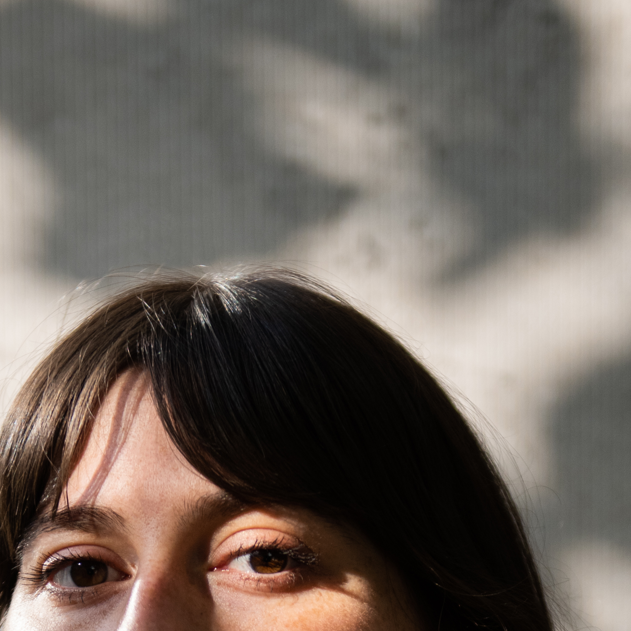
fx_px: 3712
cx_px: 257
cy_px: 964
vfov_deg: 9.4
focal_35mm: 180
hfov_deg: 9.7
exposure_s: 1/1600
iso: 400
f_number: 2.8
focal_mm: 55
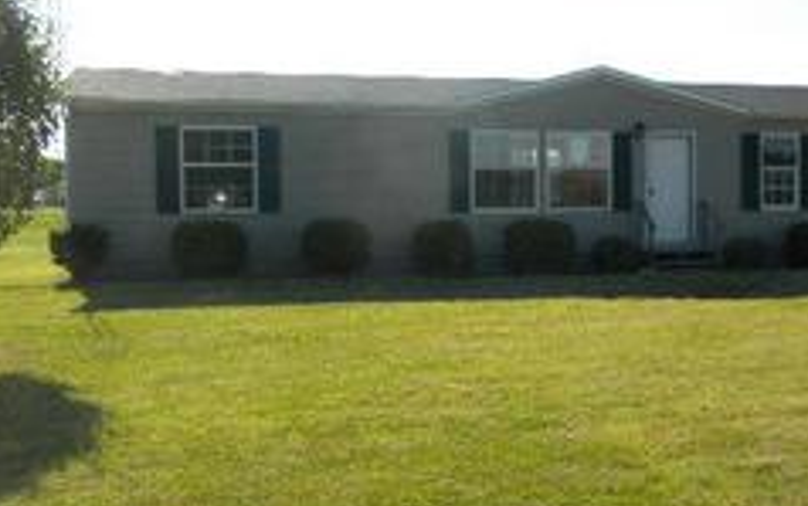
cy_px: 231
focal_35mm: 57
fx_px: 1256
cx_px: 553
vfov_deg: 22.8
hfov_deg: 35.2
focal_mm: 6.6
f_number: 10
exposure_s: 1/120
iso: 90
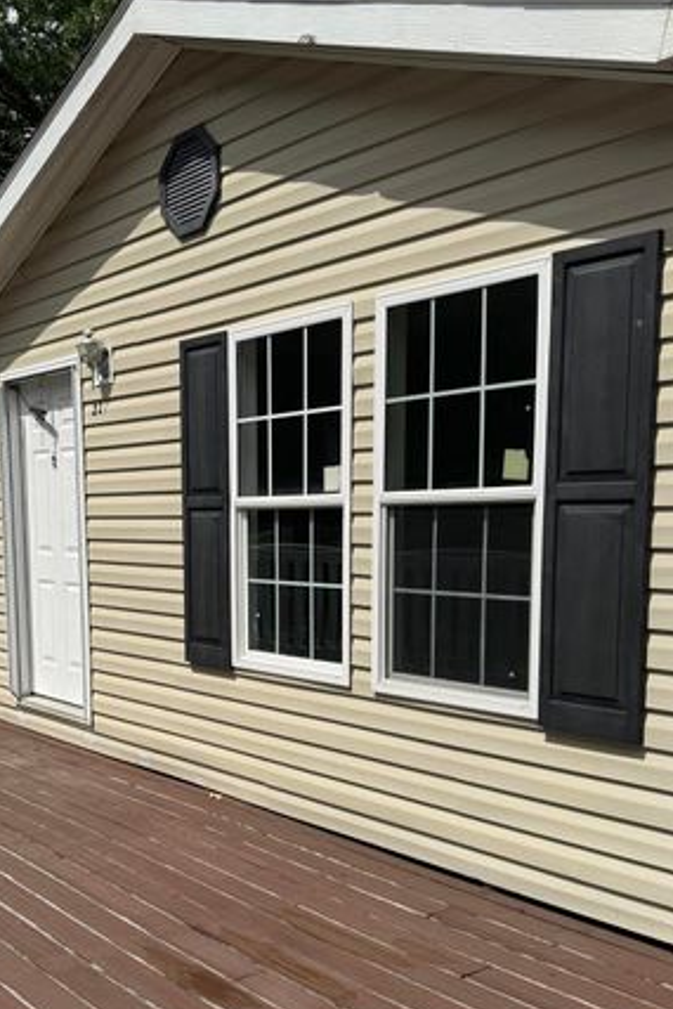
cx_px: 151
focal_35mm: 39
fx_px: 1093
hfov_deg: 33.4
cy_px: 651
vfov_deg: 48.9
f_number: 1.78
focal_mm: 6.76
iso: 80
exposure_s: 1/7092
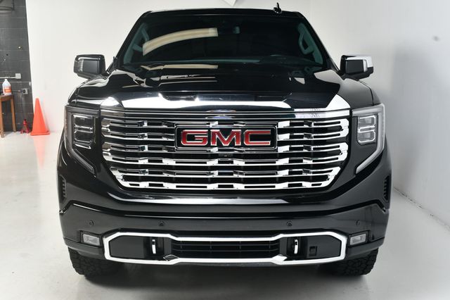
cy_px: 150
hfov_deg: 48.5
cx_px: 225
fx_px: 500
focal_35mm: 40
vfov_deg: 33.4
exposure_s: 1/160
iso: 100
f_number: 10
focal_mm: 27
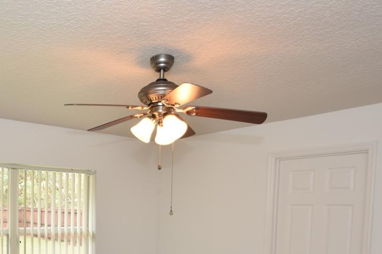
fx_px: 371
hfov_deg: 52.2
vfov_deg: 34.8
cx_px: 97
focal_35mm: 35
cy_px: 246
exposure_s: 1/60
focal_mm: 12
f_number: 4
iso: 200
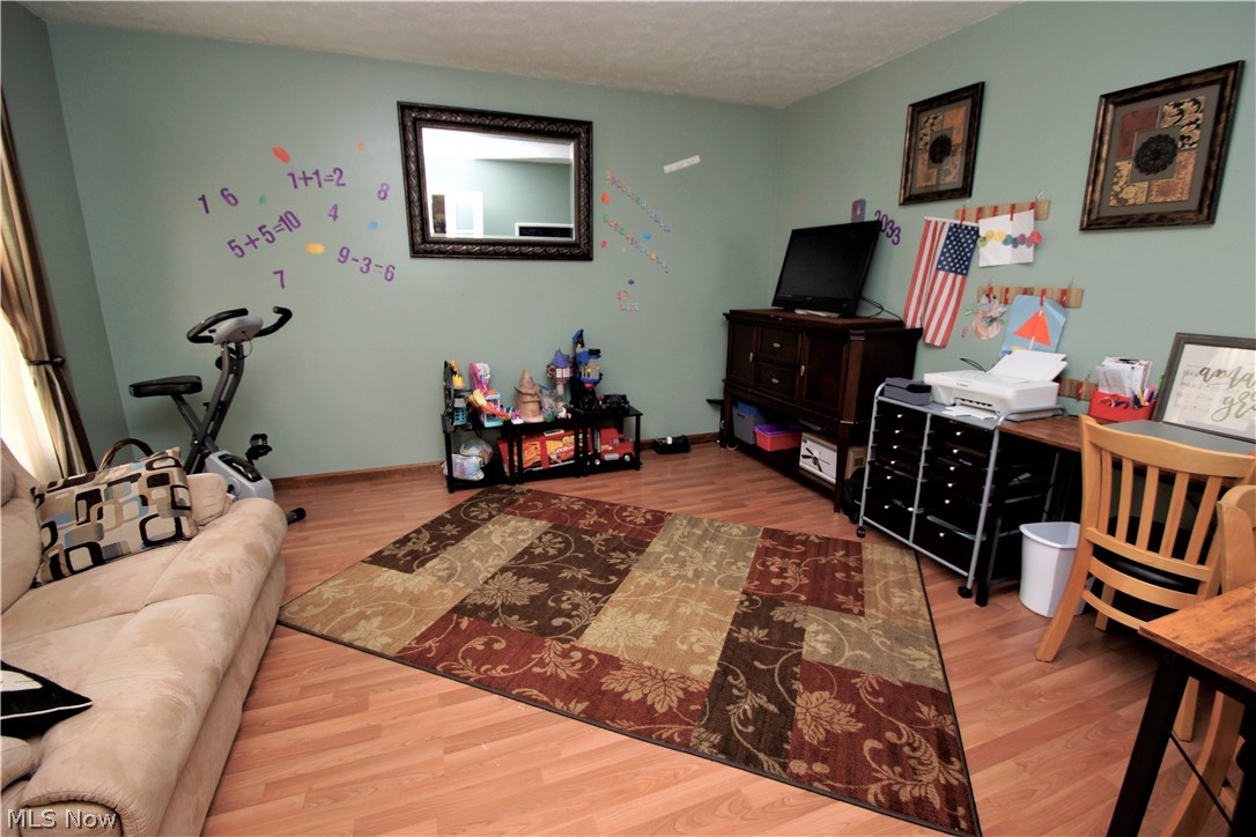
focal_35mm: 15
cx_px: 628
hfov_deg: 100.4
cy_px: 418
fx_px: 523
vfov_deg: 77.3
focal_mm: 10
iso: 400
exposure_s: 1/60
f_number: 4
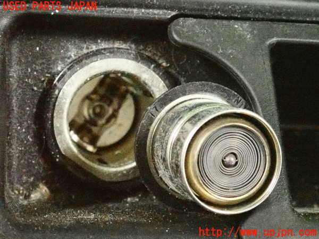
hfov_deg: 19.6
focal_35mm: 100
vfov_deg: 14.8
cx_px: 160
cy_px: 120
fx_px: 922
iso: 12800
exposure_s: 1/100
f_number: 4.9
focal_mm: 18
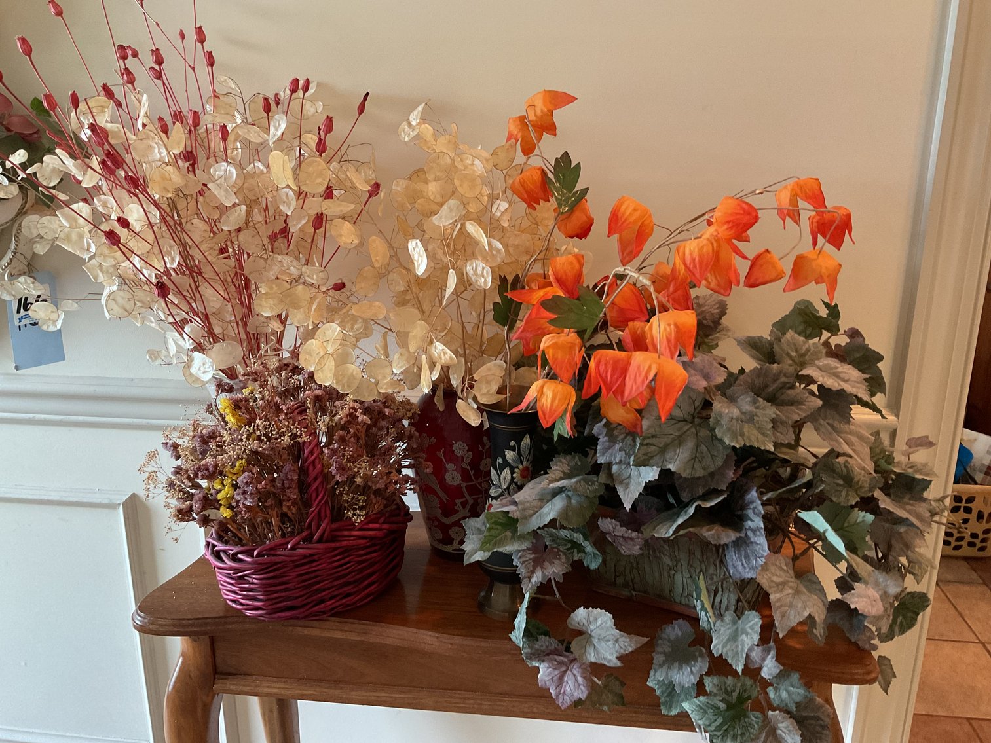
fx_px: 830
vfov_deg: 48.2
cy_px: 372
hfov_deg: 61.7
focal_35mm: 29
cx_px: 496
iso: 250
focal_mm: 3
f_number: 1.8
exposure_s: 1/60
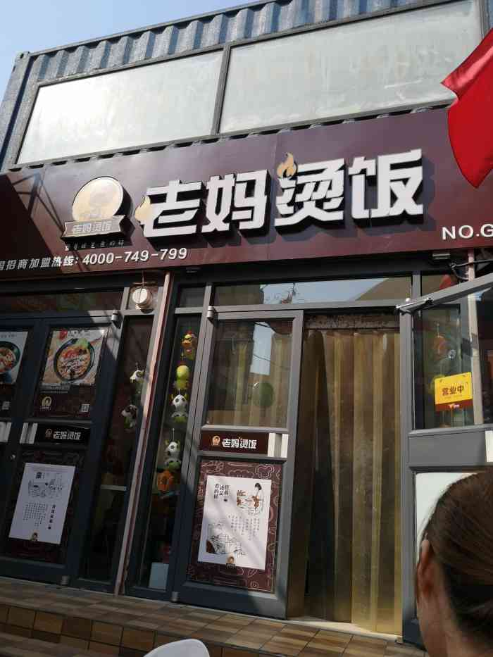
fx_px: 513
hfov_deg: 51.4
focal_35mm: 27
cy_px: 328
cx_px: 246
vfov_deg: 65.3
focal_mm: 3.95
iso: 50
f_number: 1.8
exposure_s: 1/2500
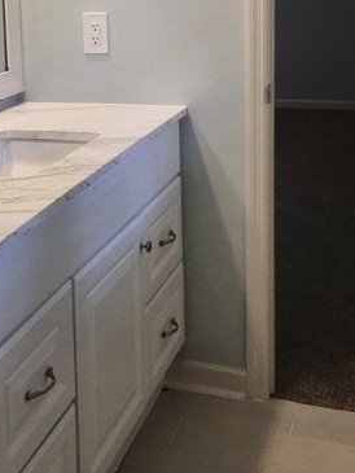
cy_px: 82
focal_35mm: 61
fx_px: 834
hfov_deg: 23.9
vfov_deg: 30.7
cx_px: 105
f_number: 2.2
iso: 25
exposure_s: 1/30
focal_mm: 4.15
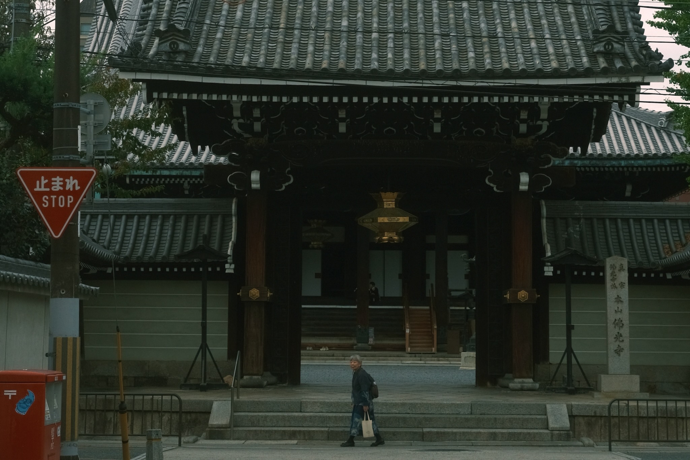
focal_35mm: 41
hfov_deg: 47.4
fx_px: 786
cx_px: 345
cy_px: 230
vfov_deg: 32.6
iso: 320
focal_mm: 27
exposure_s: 1/2200
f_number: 5.6
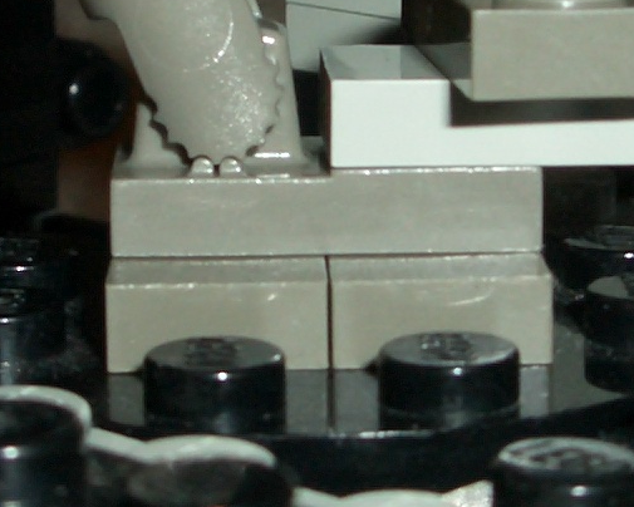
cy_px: 46
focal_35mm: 156
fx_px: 2927
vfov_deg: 9.9
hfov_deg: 12.4
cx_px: 344
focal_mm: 5.8
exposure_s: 1/60
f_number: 4.3
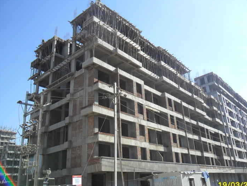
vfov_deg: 46.8
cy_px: 101
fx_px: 214
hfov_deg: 59.8
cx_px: 135
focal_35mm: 30
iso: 100
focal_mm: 4.9
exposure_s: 1/750
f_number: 3.5
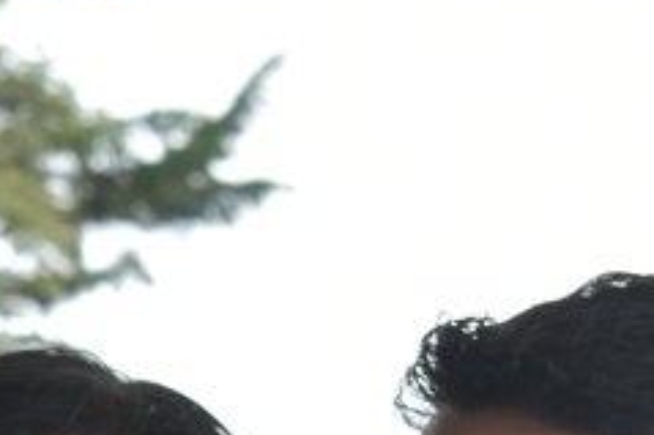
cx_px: -572
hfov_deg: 4.9
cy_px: 886
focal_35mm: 415
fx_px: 7525
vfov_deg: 3.3
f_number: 8
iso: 800
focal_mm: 55
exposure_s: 1/320
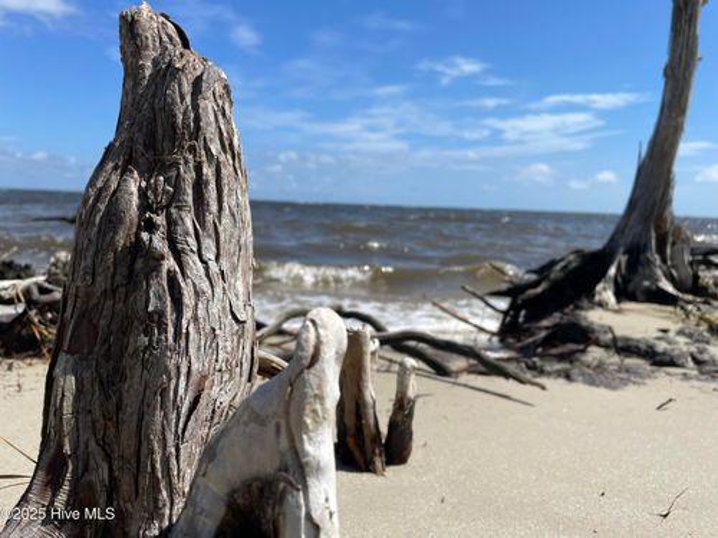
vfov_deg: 53.1
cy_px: 269
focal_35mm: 26
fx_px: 539
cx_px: 359
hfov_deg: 67.3
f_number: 1.6
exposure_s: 1/5051
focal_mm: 4.2
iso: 32
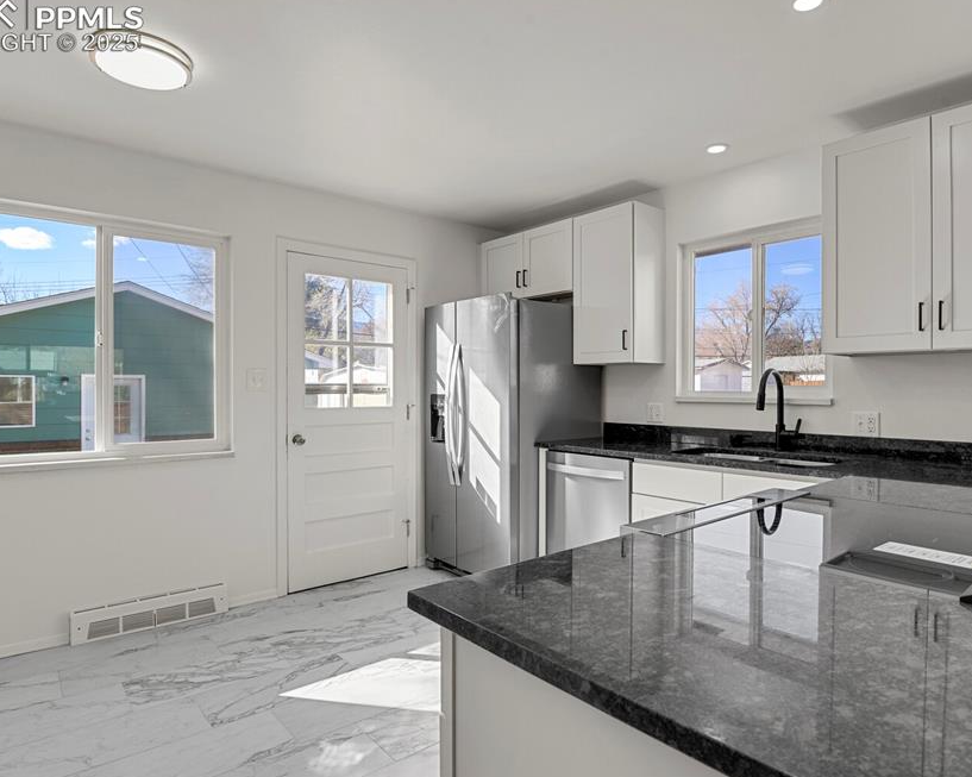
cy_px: 391
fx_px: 575
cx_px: 514
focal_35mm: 20
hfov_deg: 80.3
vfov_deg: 68.1
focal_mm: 17
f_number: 8
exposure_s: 1/5
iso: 250
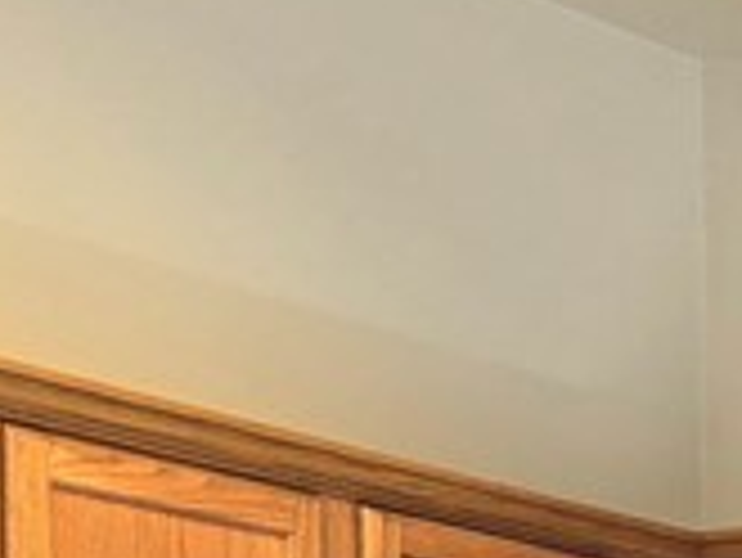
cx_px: 1426
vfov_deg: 9.1
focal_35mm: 143
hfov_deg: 12.4
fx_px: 3067
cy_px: 1449
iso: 40
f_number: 1.7
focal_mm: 6.3
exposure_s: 1/120
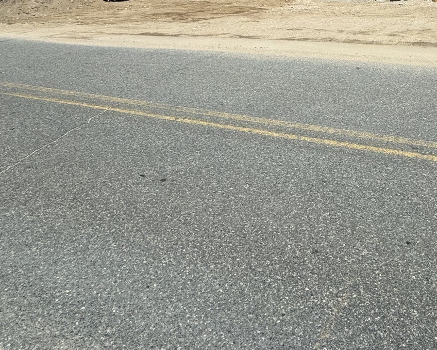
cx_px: 343
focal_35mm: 33
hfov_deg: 51.2
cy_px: 6
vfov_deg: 39.6
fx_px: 427
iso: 50
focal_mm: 2.22
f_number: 2.2
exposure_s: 1/4926
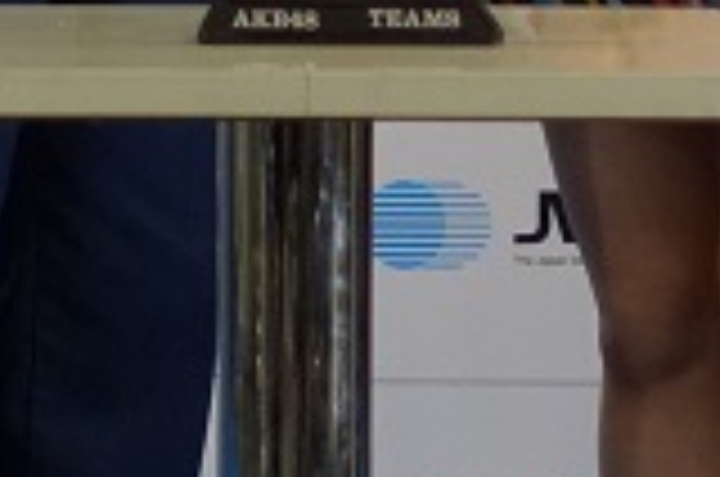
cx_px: 274
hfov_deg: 6.0
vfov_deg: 3.9
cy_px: -562
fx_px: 6866
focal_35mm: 344
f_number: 3.5
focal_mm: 20.41
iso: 800
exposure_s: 1/125
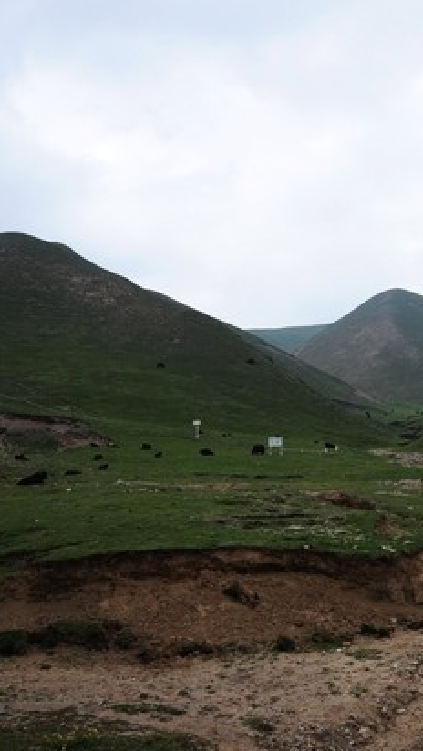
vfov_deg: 51.6
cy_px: 376
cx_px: 388
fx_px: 777
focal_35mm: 39
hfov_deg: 29.1
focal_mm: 16
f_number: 3.5
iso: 200
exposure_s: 1/1600
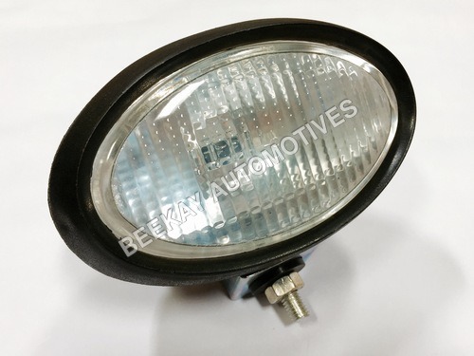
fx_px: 397
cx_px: 237
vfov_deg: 48.2
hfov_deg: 61.7
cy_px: 178
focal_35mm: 29
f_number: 2.2
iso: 40
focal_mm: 4.15
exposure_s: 1/33
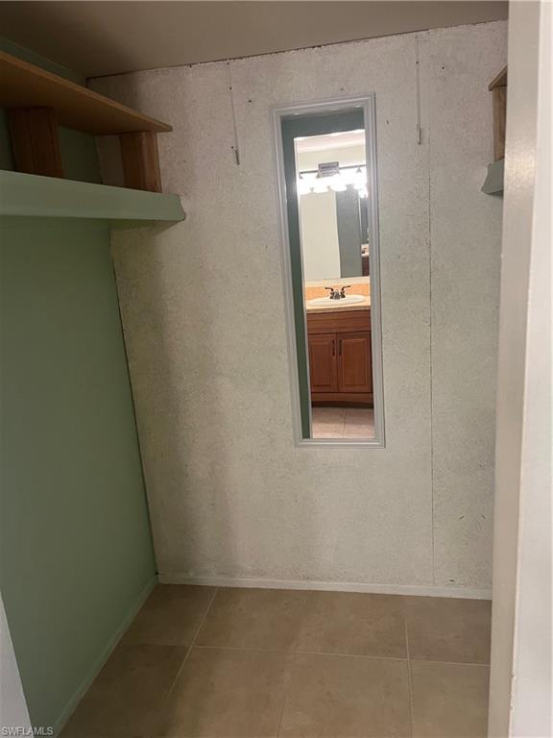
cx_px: 276
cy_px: 369
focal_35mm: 26
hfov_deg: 53.1
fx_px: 554
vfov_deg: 67.3
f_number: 1.6
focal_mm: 5.1
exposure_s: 1/60
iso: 160
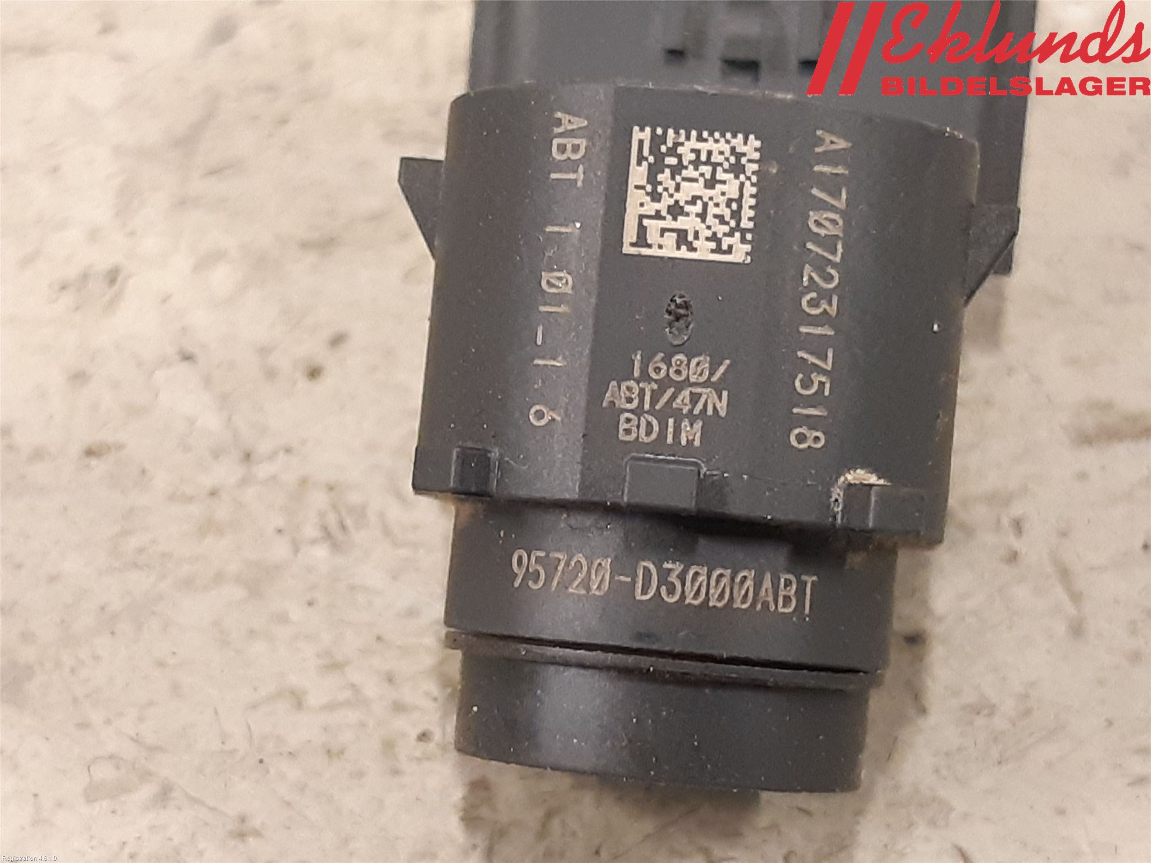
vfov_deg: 53.1
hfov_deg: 67.3
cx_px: 576
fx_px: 865
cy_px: 432
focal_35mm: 26
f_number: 1.7
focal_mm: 3.93
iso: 250
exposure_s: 1/25
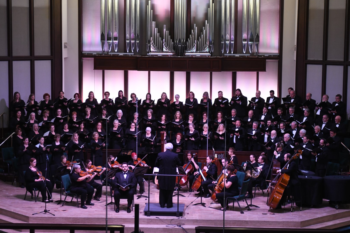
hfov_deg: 24.2
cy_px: 116
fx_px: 817
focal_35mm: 84
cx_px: 175
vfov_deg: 16.3
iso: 2500
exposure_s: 1/250
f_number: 2.8
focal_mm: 56
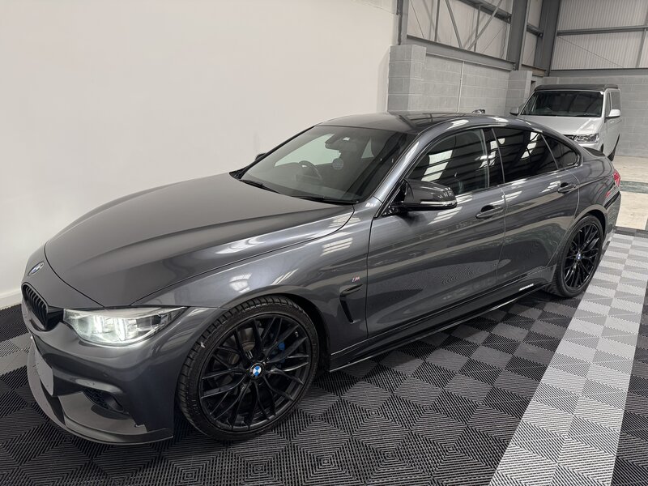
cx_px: 324
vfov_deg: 56.8
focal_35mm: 24
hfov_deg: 71.6
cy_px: 243
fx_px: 449
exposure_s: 1/50
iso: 160
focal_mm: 6.76
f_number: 1.78
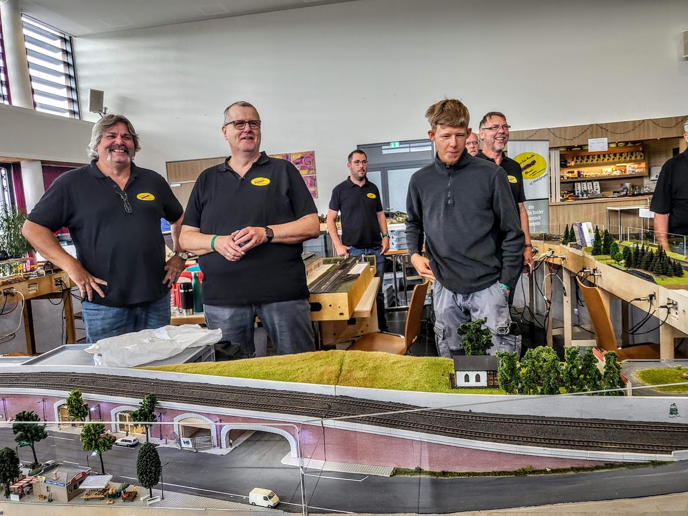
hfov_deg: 67.3
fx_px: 517
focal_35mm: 26
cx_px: 344
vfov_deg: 53.1
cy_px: 258
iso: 64
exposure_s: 1/100
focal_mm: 4.25
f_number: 1.8
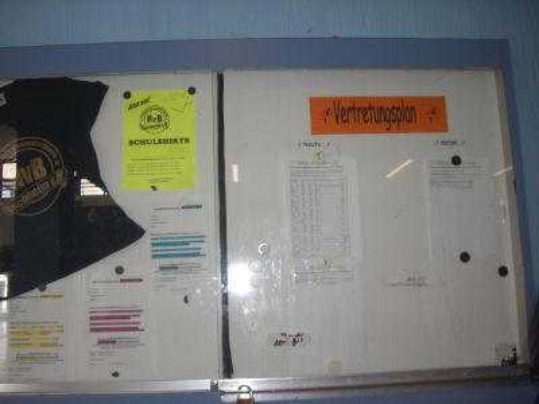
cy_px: 202
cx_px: 270
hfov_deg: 49.0
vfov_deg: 37.7
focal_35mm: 38
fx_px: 592
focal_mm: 6.2
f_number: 2.7
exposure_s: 1/60
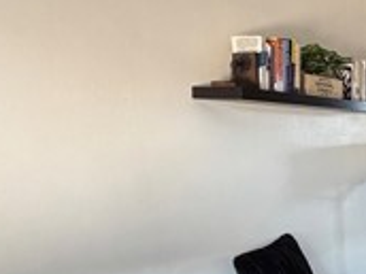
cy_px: 183
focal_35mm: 52
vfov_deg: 27.9
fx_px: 550
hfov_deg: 26.5
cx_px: 551
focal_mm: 2.22
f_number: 2.2
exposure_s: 1/121
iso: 320
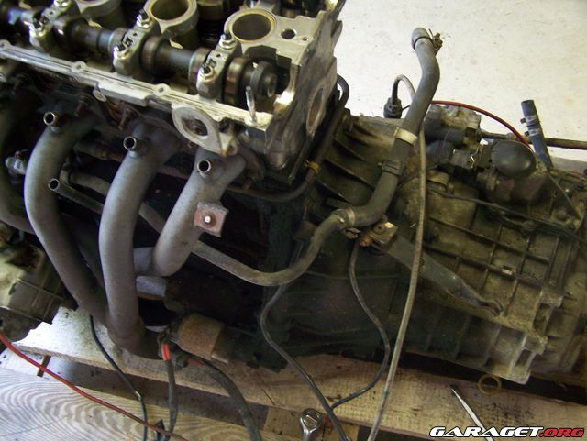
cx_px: 294
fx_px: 645
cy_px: 220
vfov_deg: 37.8
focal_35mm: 38
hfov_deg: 48.9
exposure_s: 1/8
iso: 160
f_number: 2.8
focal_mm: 6.3
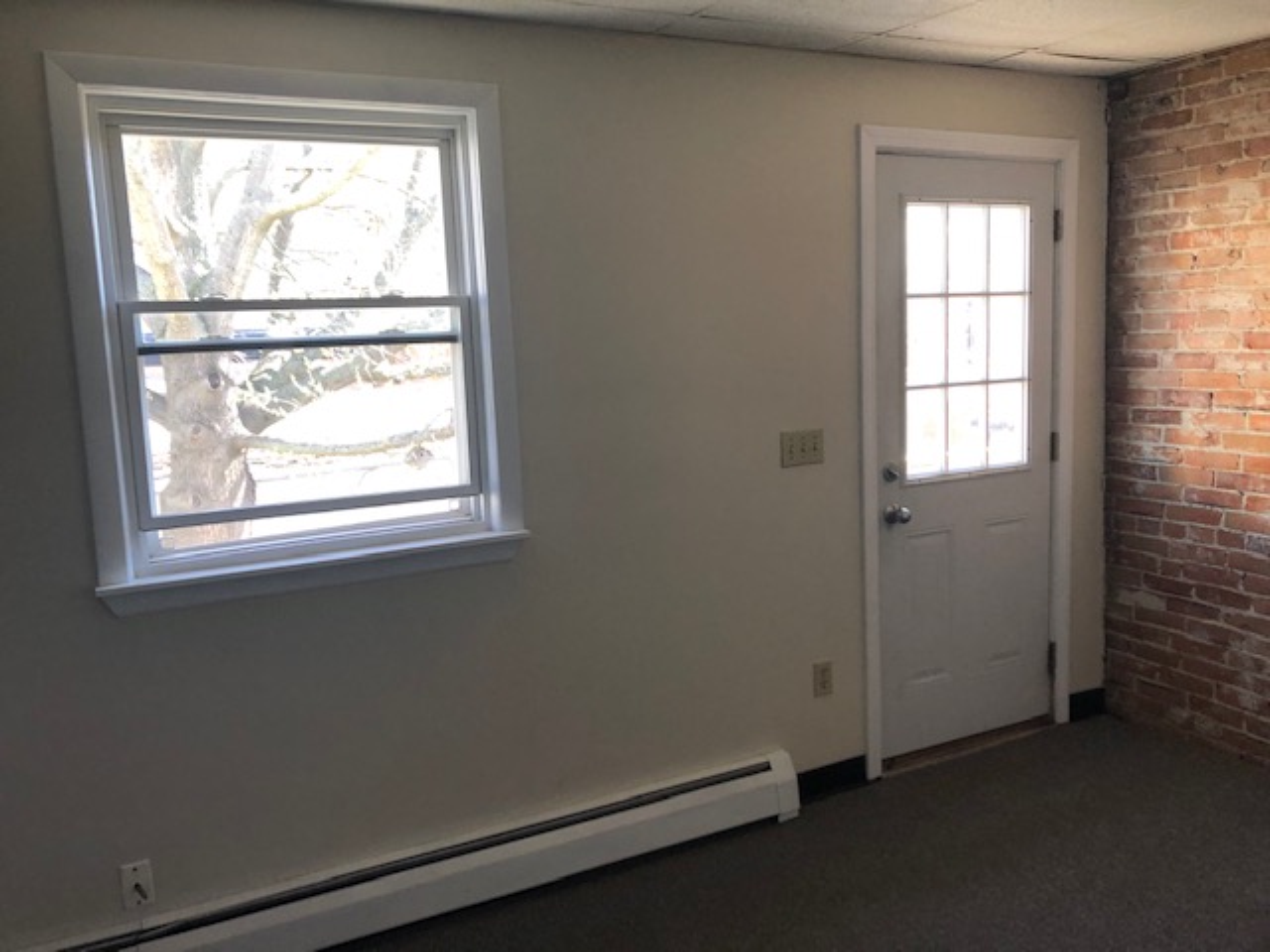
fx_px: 1027
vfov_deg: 49.7
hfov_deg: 63.4
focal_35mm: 28
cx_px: 635
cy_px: 476
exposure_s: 1/30
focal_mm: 3.99
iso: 25
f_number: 1.8
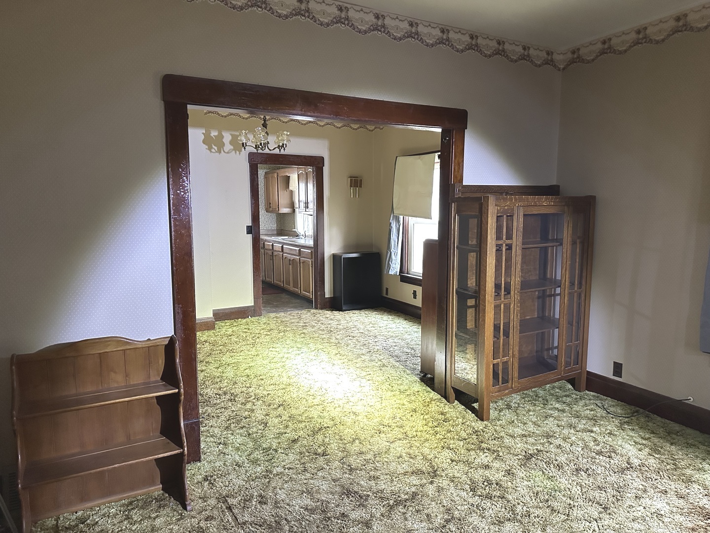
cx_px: 355
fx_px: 492
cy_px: 266
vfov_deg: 56.8
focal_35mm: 24
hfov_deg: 71.6
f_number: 1.78
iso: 1000
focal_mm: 6.86
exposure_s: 1/57
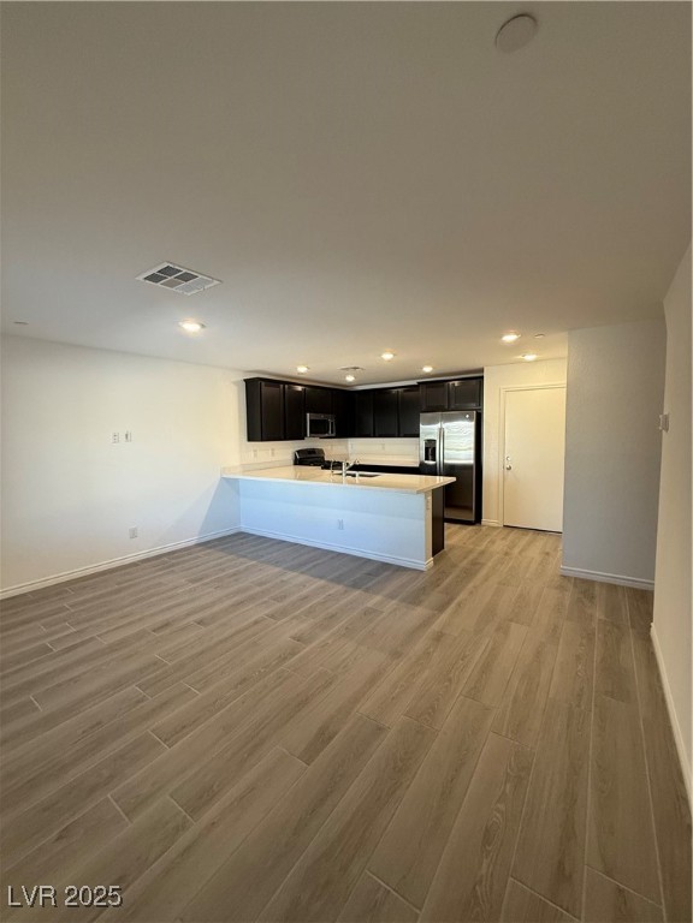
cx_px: 346
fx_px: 374
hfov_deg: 85.7
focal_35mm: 14
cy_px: 462
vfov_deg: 102.1
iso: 250
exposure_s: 1/120
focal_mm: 2.22
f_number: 2.2
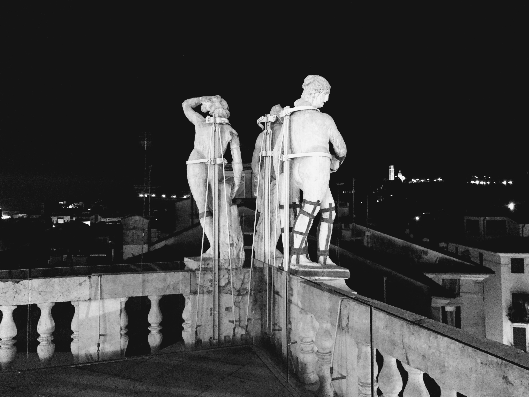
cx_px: 264
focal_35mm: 28
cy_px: 198
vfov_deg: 49.7
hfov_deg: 63.4
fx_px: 428
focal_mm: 3.99
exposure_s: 1/4
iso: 500
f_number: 1.8
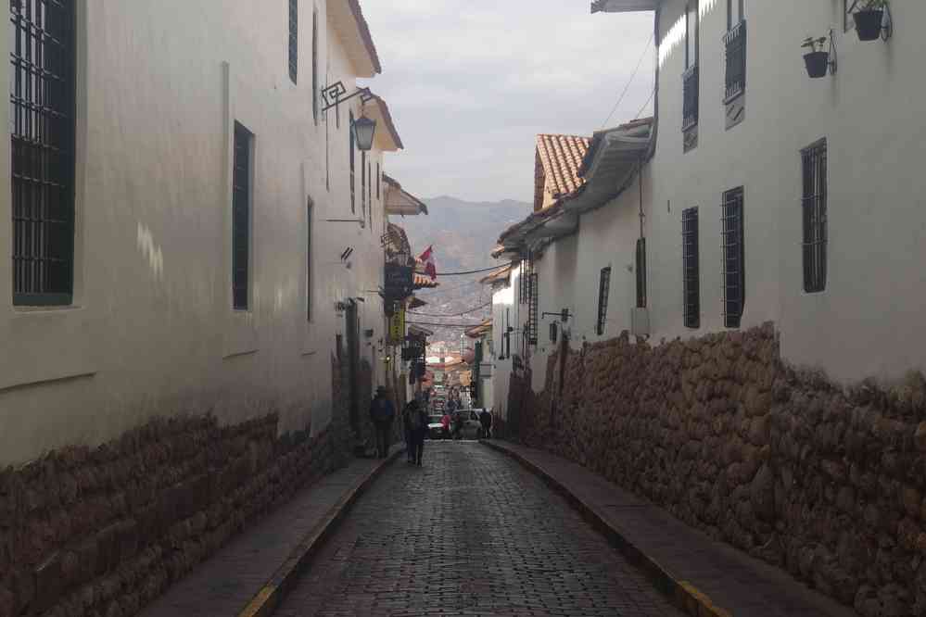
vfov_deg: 22.6
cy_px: 308
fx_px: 1543
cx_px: 463
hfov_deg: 33.4
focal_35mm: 60
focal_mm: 40
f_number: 10
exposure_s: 1/80
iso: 200
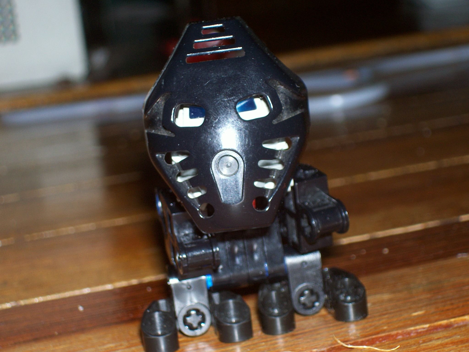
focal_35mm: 102
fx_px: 1382
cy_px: 176
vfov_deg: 14.5
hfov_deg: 19.3
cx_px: 234
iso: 80
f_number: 4.6
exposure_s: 1/89.8
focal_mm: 16.8
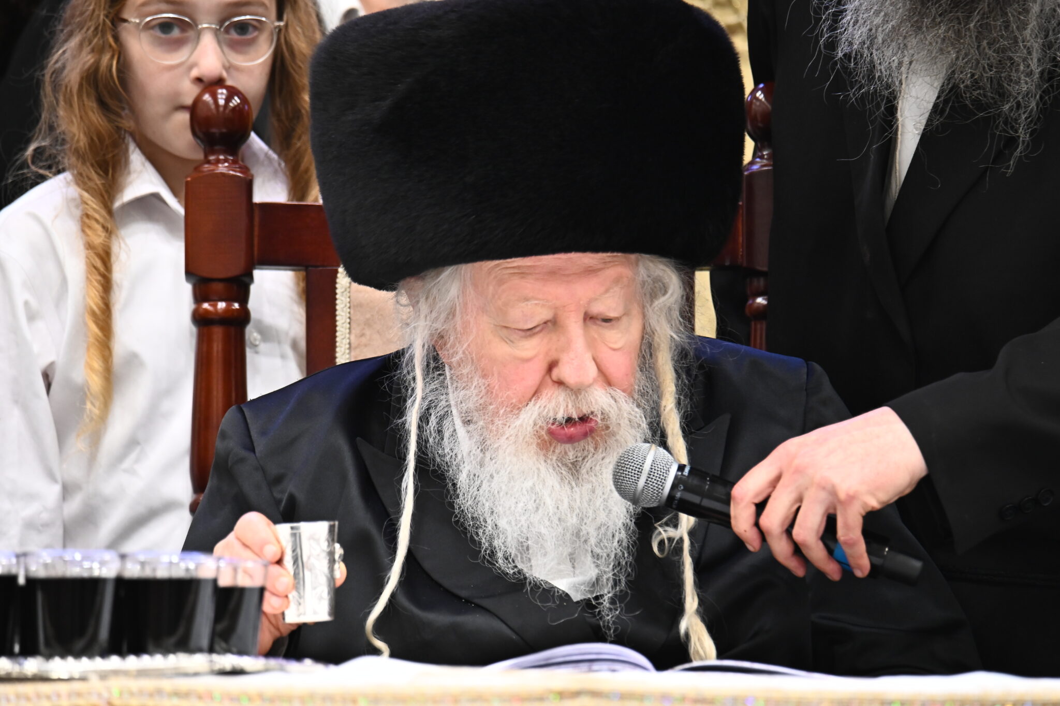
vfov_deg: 2.5
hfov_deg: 3.8
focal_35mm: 550
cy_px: 353
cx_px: 530
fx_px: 16188
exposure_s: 1/125
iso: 2000
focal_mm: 550
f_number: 6.3
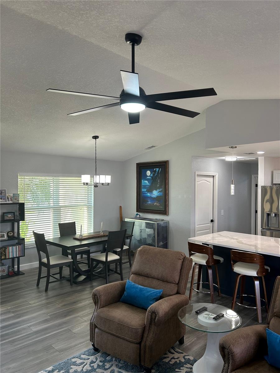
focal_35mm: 26
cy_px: 186
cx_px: 140
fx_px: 280
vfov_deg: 67.3
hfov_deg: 53.1
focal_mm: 5.7
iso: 64
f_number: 1.5
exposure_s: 1/120
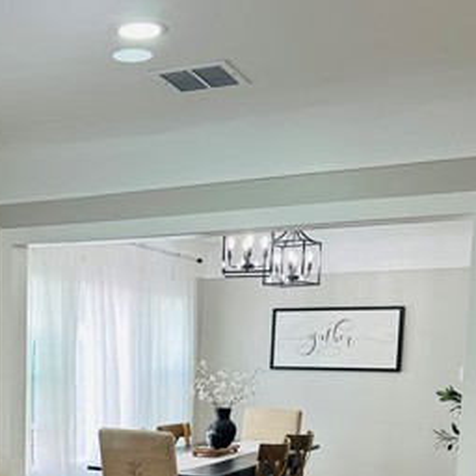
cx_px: 76
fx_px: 825
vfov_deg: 30.7
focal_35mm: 53
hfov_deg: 31.1
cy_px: 430
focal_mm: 6.86
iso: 125
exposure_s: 1/120
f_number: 1.78
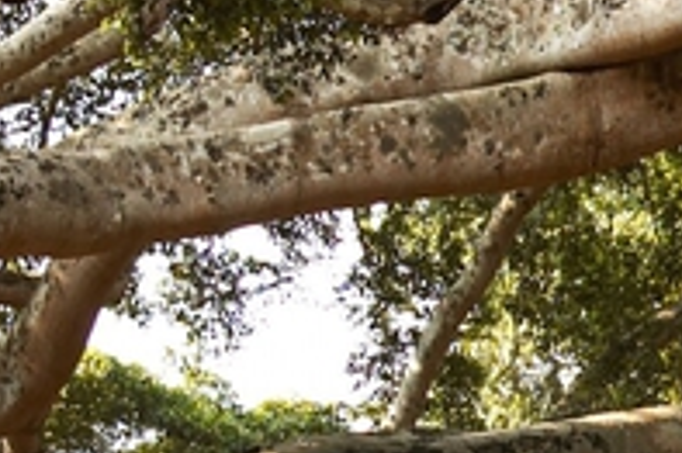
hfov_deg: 8.1
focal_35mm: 242
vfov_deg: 5.6
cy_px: 622
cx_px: 1412
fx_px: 4573
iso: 200
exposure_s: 1/100
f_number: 5
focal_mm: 31
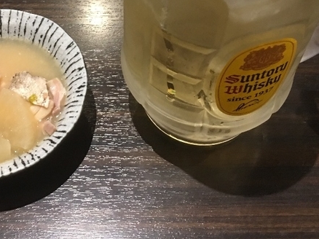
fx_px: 488
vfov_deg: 26.6
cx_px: 118
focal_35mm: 53
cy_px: 27
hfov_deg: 36.0
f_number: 2.2
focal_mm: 4.15
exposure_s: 1/10
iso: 80
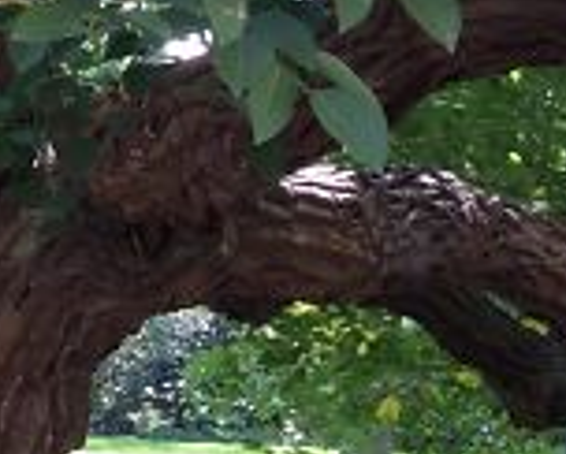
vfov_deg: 10.4
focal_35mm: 148
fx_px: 2482
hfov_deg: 12.7
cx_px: -97
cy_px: -22
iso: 32
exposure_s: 1/120
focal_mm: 3.3
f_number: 2.4
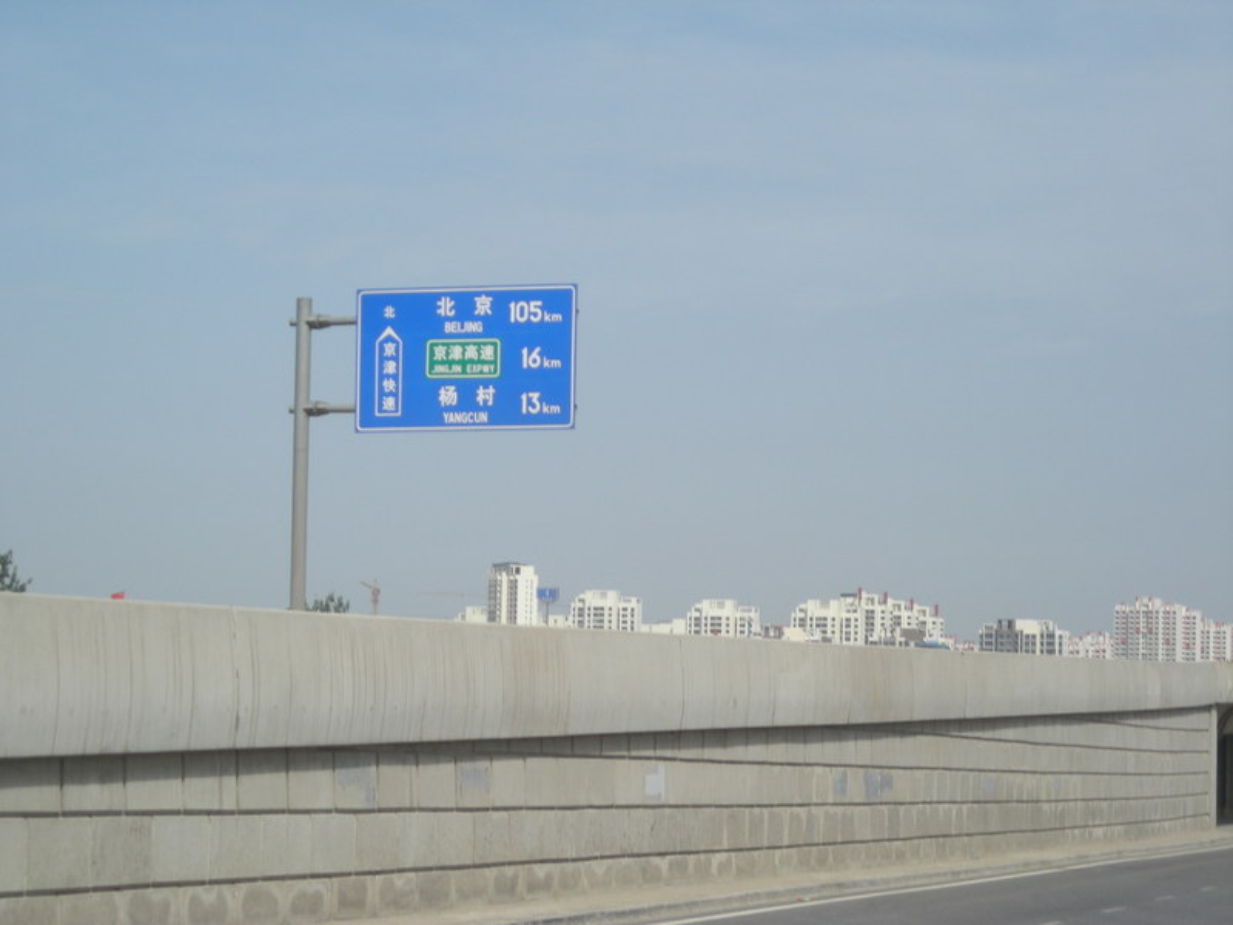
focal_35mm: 105
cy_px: 462
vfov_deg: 14.1
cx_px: 616
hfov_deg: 18.7
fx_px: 3740
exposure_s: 1/132
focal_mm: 17.1
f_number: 9.4
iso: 50
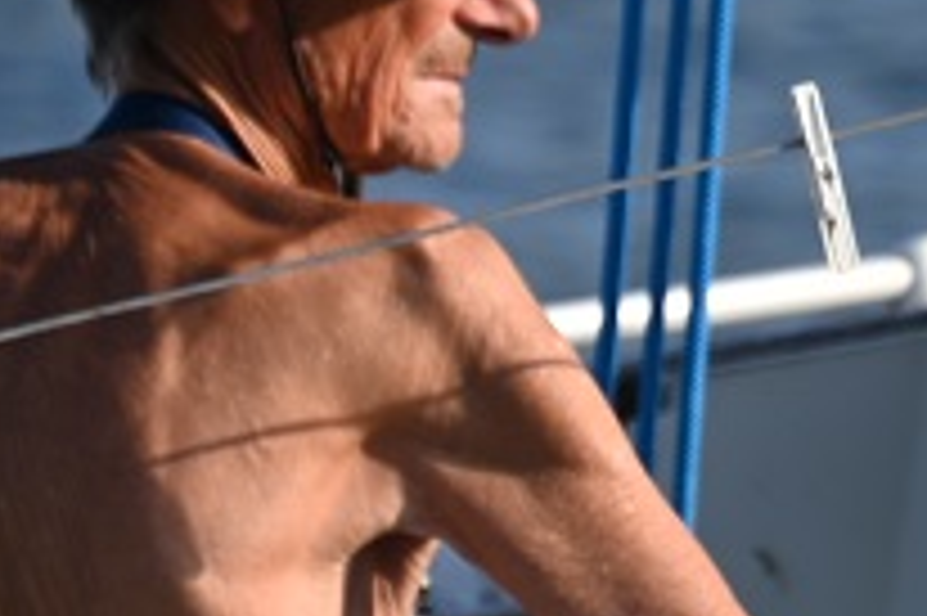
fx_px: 37513
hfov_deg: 1.4
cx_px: 828
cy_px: 65
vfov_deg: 0.9
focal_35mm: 1458
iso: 100
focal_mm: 300
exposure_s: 1/400
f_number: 5.6
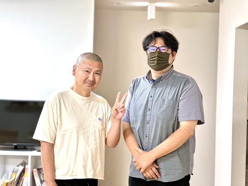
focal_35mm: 77
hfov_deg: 25.3
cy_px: 93
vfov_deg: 19.1
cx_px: 124
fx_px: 552
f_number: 2.8
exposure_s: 1/33
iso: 250
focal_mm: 9
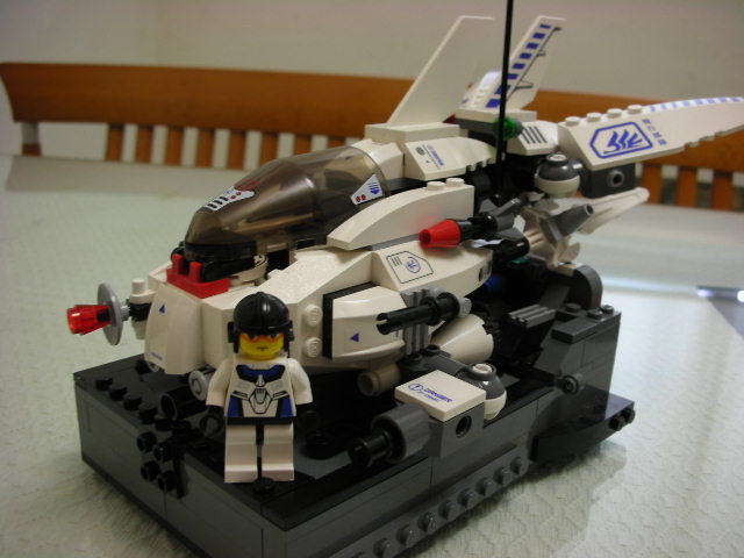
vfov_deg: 40.7
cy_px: 279
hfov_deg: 52.6
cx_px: 372
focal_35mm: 35
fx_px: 752
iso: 50
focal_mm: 5.8
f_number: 3
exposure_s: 1/5.5
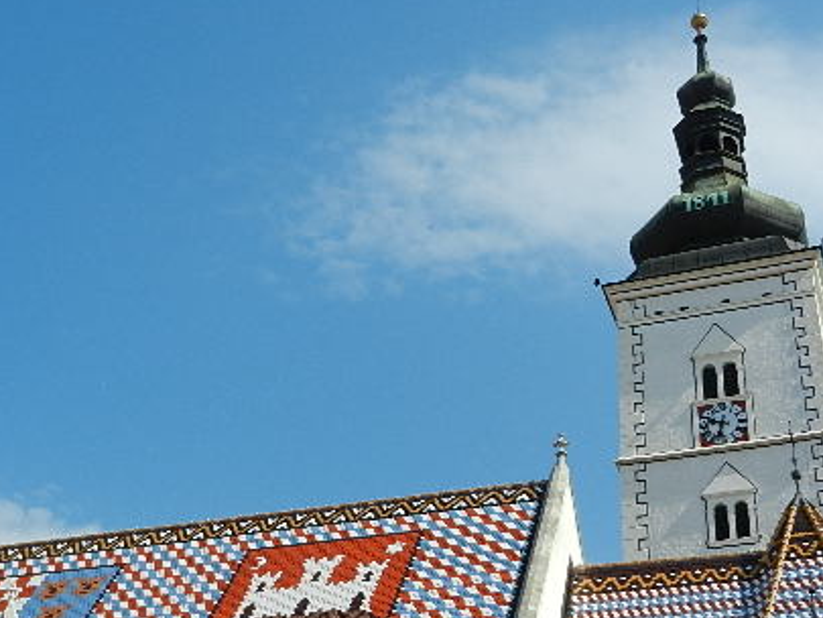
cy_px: 382
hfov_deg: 32.1
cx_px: 339
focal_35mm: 60
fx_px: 1427
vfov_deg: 24.4
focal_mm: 6.9
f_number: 4
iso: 160
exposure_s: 1/1600
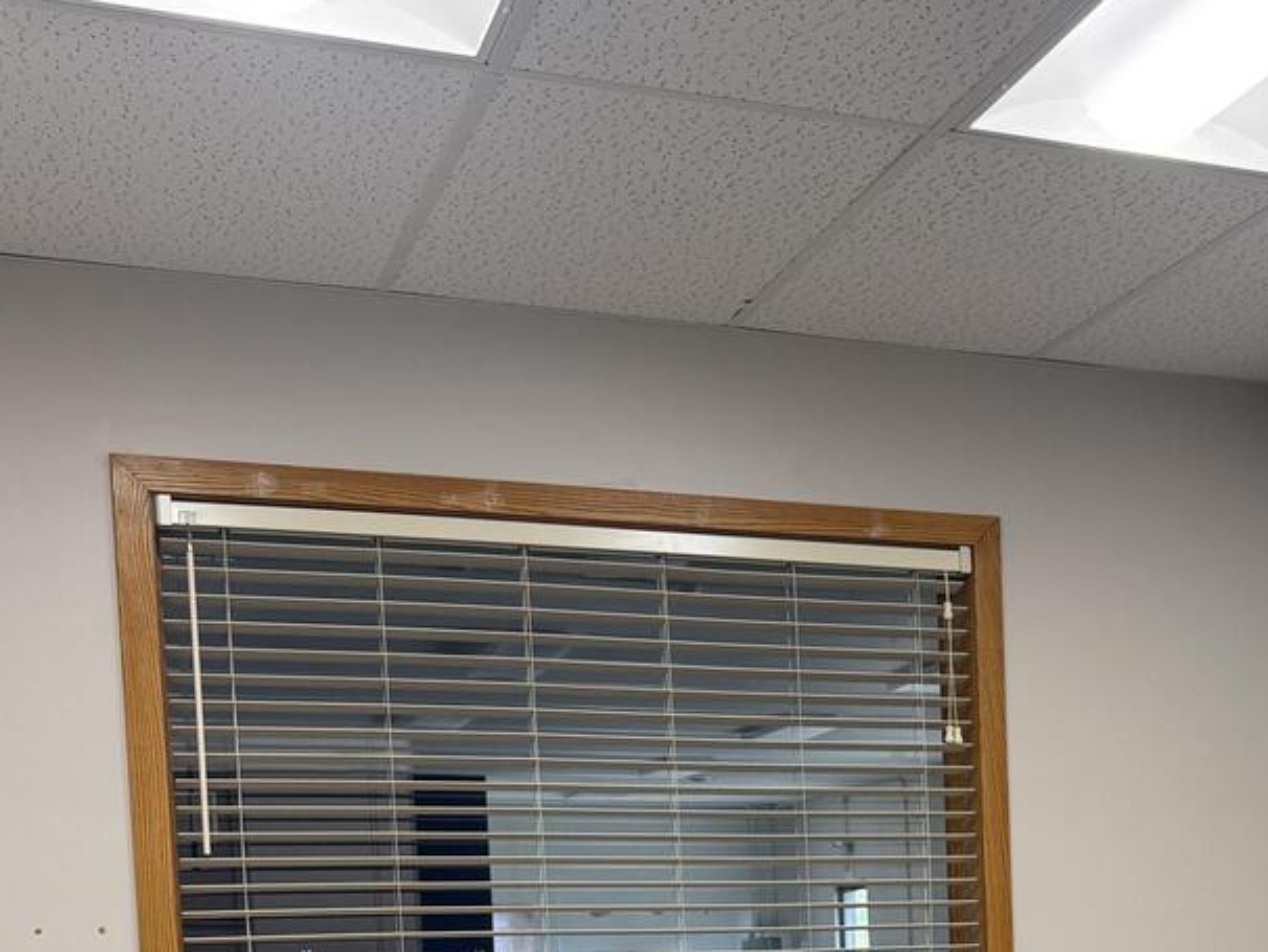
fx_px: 2089
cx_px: 1080
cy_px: 1101
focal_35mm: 57
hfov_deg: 32.5
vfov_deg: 23.7
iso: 125
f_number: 1.78
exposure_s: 1/121
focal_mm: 6.76
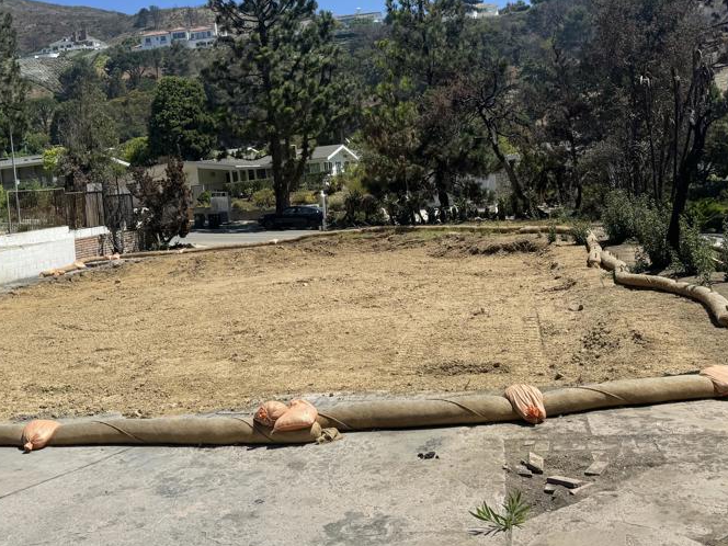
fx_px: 778
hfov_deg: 49.8
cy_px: 137
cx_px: 284
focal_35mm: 37
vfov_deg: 37.7
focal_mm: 6.76
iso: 80
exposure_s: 1/4950
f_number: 1.78
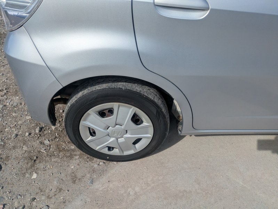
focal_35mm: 25
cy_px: 104
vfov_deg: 54.9
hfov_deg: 69.4
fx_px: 201
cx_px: 139
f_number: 1.89
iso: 54
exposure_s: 1/4184
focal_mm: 5.43
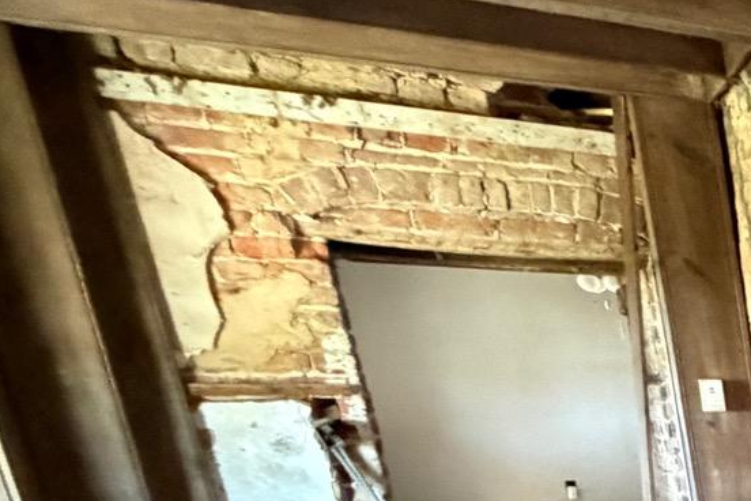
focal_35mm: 54
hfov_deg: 21.5
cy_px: 671
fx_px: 1126
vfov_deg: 22.2
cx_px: 1388
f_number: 2.2
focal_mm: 2.22
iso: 1250
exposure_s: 1/60
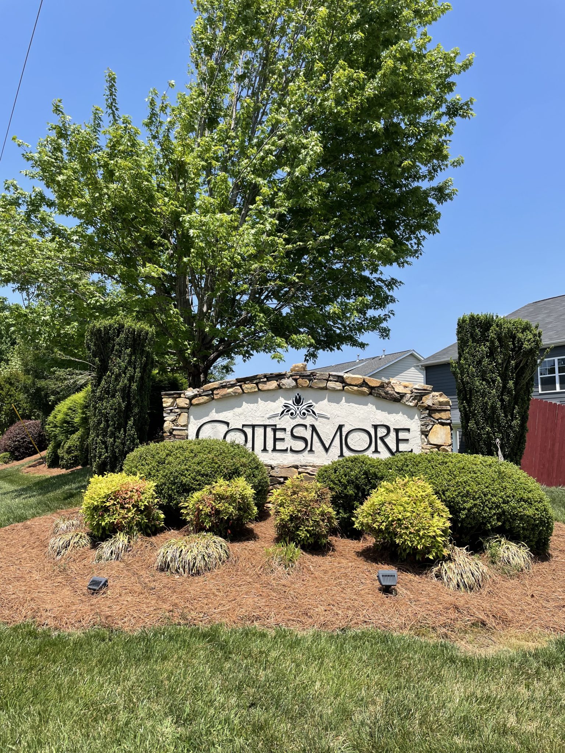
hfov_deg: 53.1
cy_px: 376
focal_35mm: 26
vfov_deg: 67.3
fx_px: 566
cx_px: 282
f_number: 1.6
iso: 32
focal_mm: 4.2
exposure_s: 1/2564
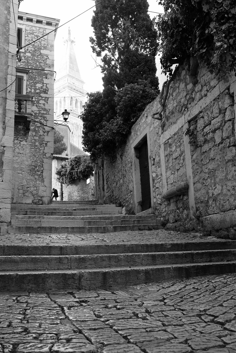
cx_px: 118
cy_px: 176
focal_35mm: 35
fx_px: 344
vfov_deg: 54.4
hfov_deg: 37.9
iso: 400
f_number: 8
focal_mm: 35
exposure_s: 1/40
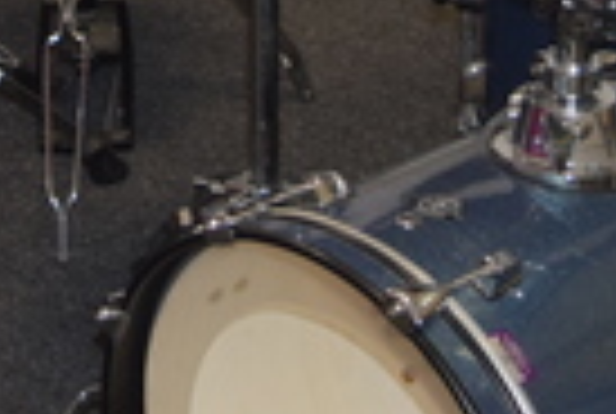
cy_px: -245
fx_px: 2795
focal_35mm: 163
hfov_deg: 12.3
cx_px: -110
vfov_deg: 8.3
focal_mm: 22
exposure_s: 1/80
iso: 800
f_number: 4.5
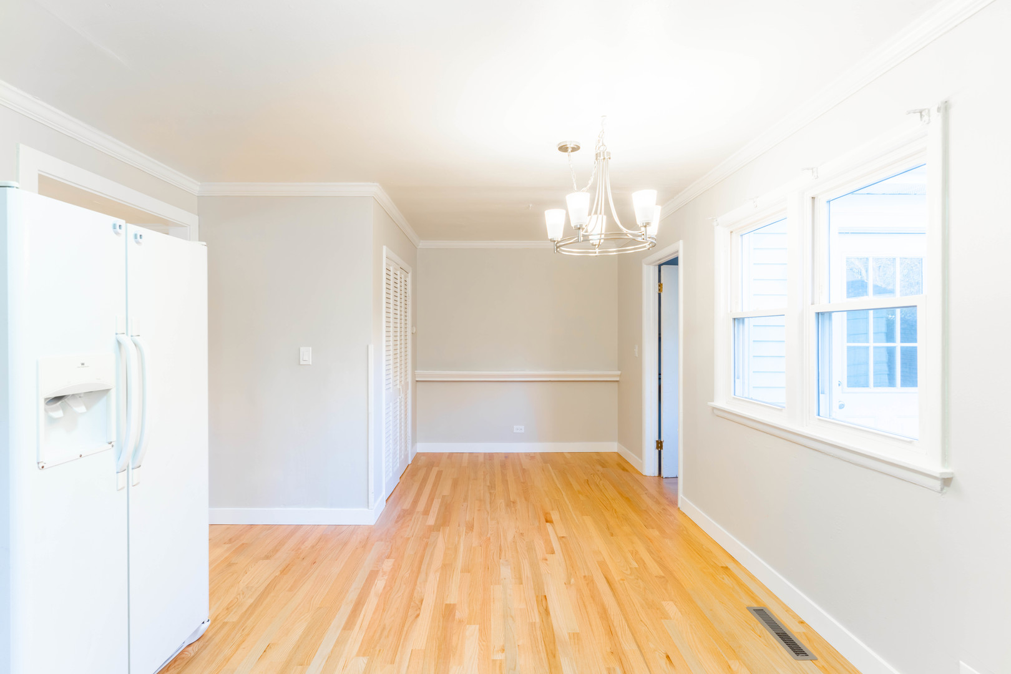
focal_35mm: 17
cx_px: 506
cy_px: 337
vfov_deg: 70.4
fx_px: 477
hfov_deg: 93.3
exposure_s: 1/50
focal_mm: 17
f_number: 4.5
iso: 125
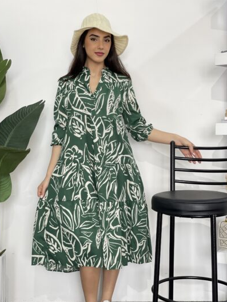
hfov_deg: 24.8
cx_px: 112
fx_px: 516
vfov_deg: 32.7
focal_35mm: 59
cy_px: 170
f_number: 2
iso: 80
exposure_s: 1/100
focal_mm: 6
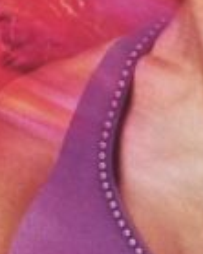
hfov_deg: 8.2
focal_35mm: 183
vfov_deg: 10.5
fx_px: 1376
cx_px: 318
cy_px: 254
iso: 320
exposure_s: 1/100
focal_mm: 5.4
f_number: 1.8
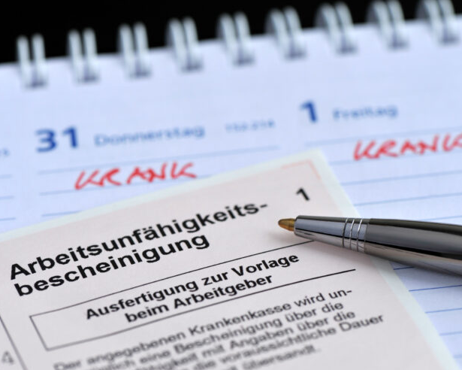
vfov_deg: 12.5
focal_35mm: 123
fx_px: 1682
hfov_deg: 15.6
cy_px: 180
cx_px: 250
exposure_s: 1/30
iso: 200
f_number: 9
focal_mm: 105
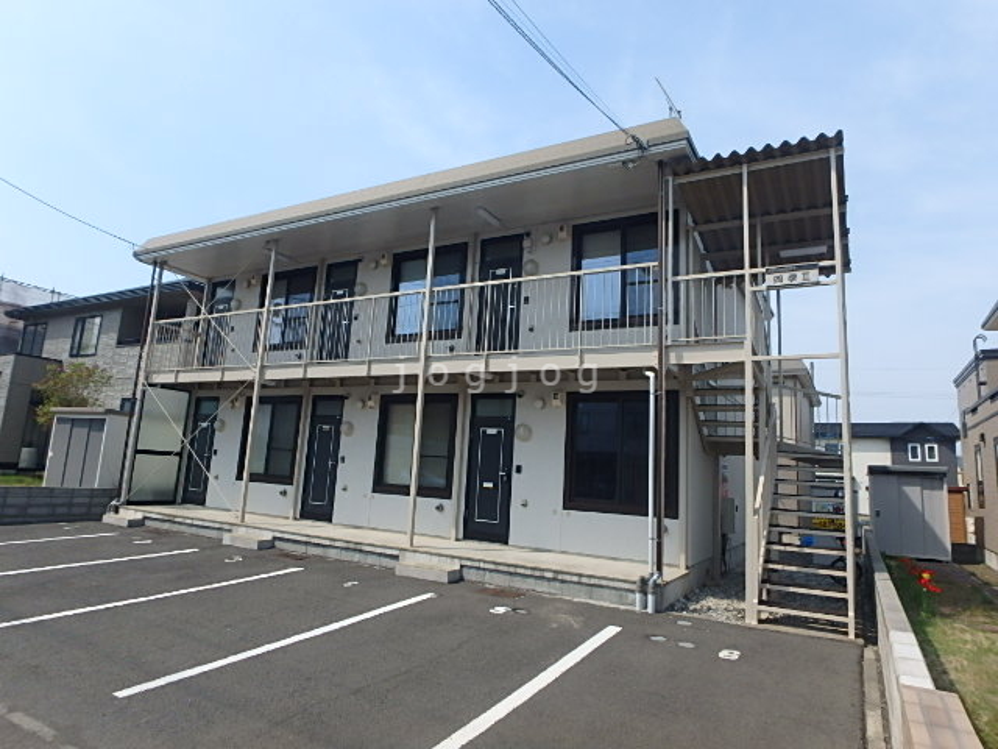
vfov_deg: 63.4
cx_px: 499
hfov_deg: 79.0
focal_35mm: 21
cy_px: 374
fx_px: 605
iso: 125
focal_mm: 3.7
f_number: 6
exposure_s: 1/500
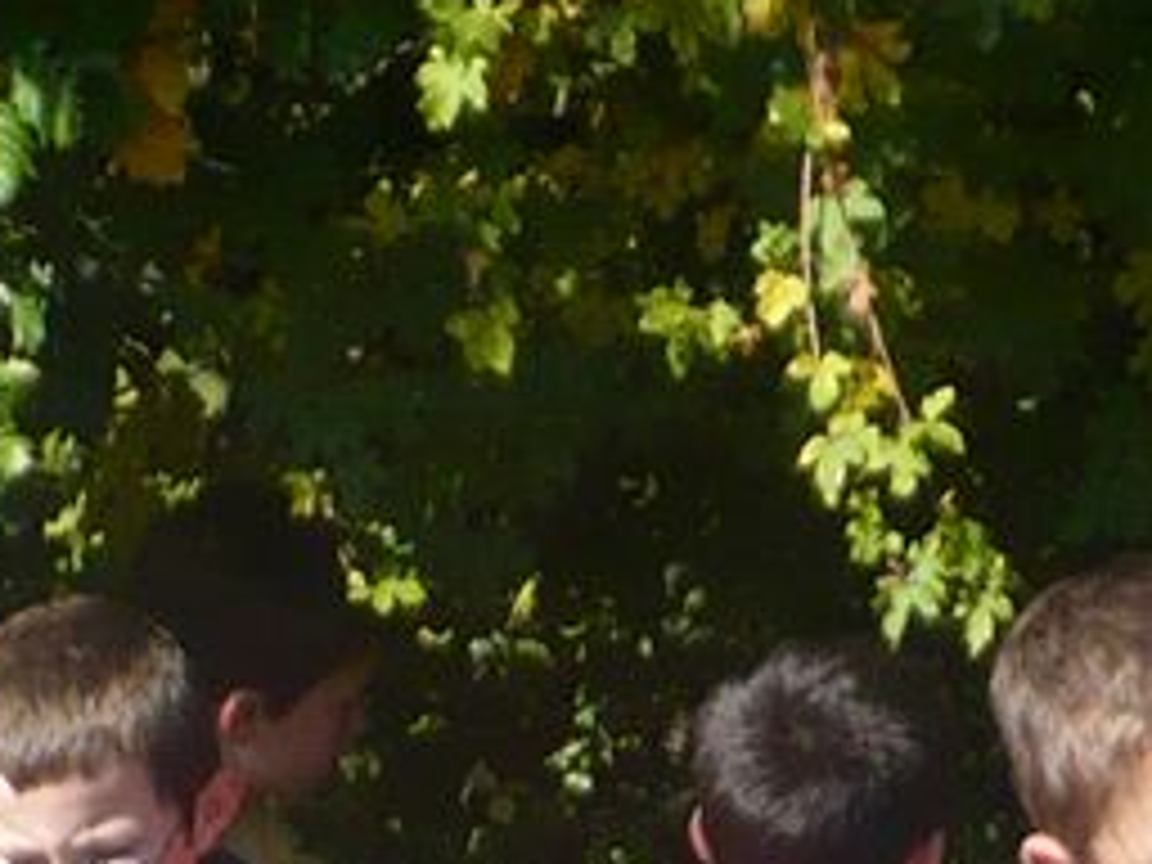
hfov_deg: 6.1
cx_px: 724
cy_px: 1472
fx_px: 10783
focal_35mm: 324
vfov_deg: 4.5
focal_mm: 8.9
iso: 100
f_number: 3.1
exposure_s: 1/640
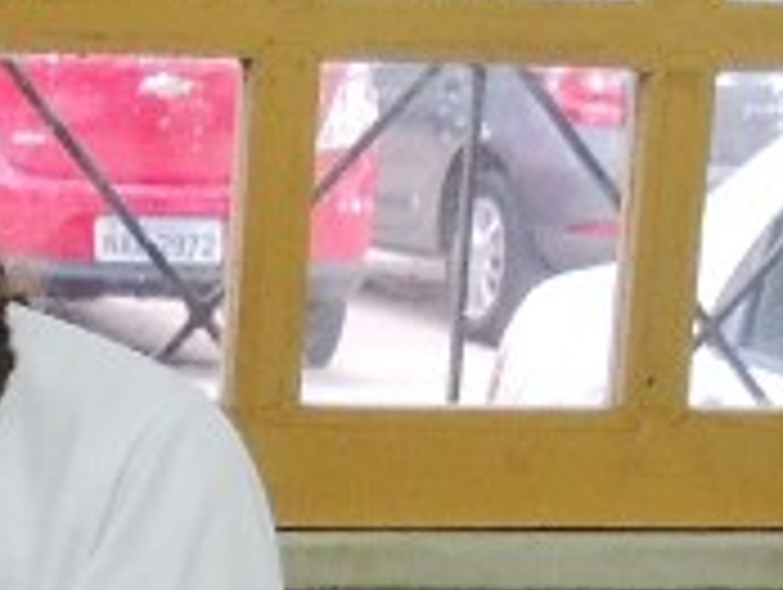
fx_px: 5572
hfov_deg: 7.9
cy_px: 1196
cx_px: -256
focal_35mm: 246
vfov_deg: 5.9
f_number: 3.2
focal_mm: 5.8
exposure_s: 1/40
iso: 400
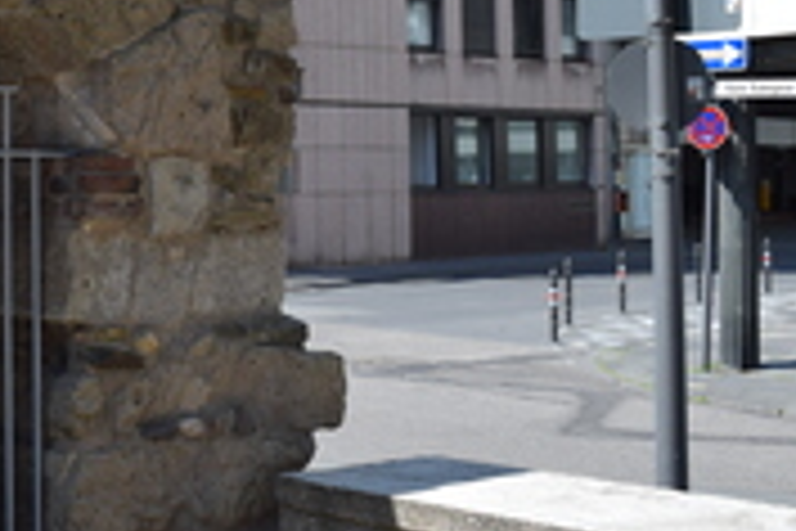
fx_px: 1481
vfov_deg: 20.2
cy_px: 155
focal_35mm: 67
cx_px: -166
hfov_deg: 26.6
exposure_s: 1/250
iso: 200
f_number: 8
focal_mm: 18
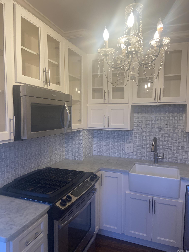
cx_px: 94
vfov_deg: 67.3
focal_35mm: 26
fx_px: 189
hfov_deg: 53.1
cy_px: 126
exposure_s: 1/120
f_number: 1.8
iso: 100
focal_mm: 4.25
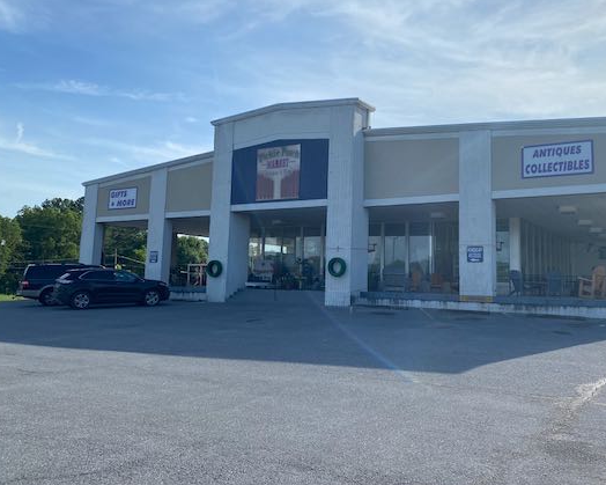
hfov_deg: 57.0
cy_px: 218
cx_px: 339
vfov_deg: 47.0
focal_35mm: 31
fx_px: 556
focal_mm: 4.25
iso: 32
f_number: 1.8
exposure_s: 1/4274
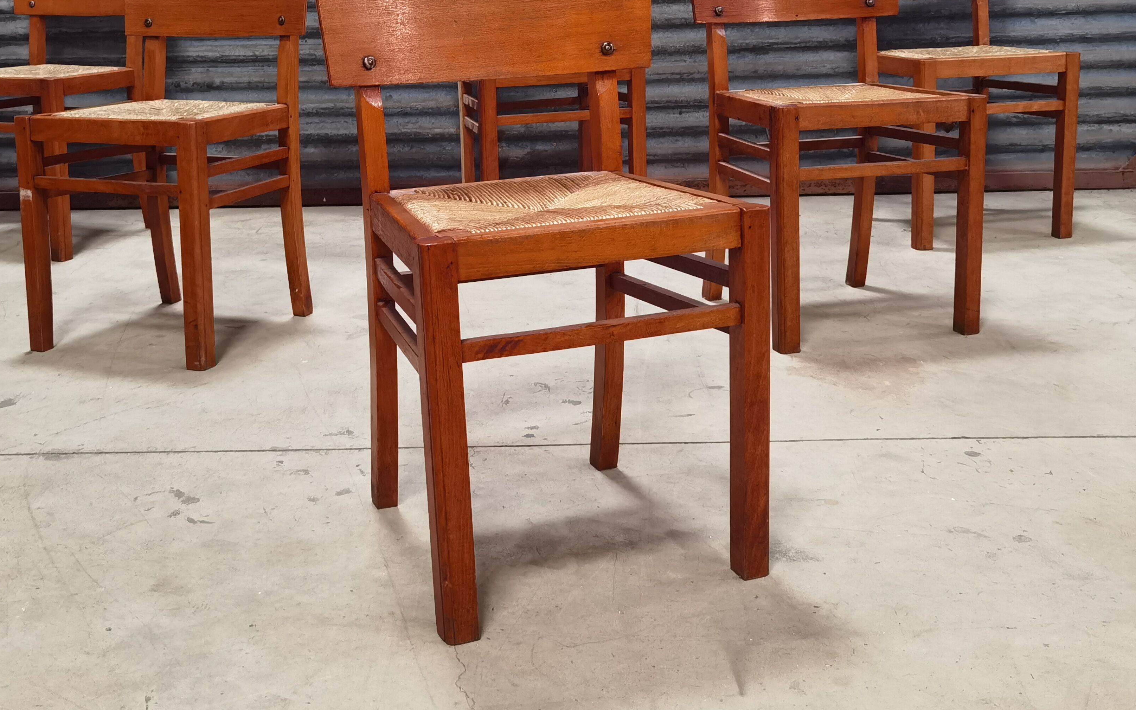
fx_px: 1331
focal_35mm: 43
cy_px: 216
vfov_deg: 29.6
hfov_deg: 46.1
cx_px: 507
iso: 500
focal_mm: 6.71
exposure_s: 1/33.3
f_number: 1.9
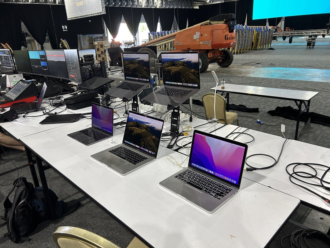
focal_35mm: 26
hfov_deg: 67.3
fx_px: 248
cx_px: 165
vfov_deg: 53.1
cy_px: 124
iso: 200
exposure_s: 1/57
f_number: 1.5
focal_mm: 5.7
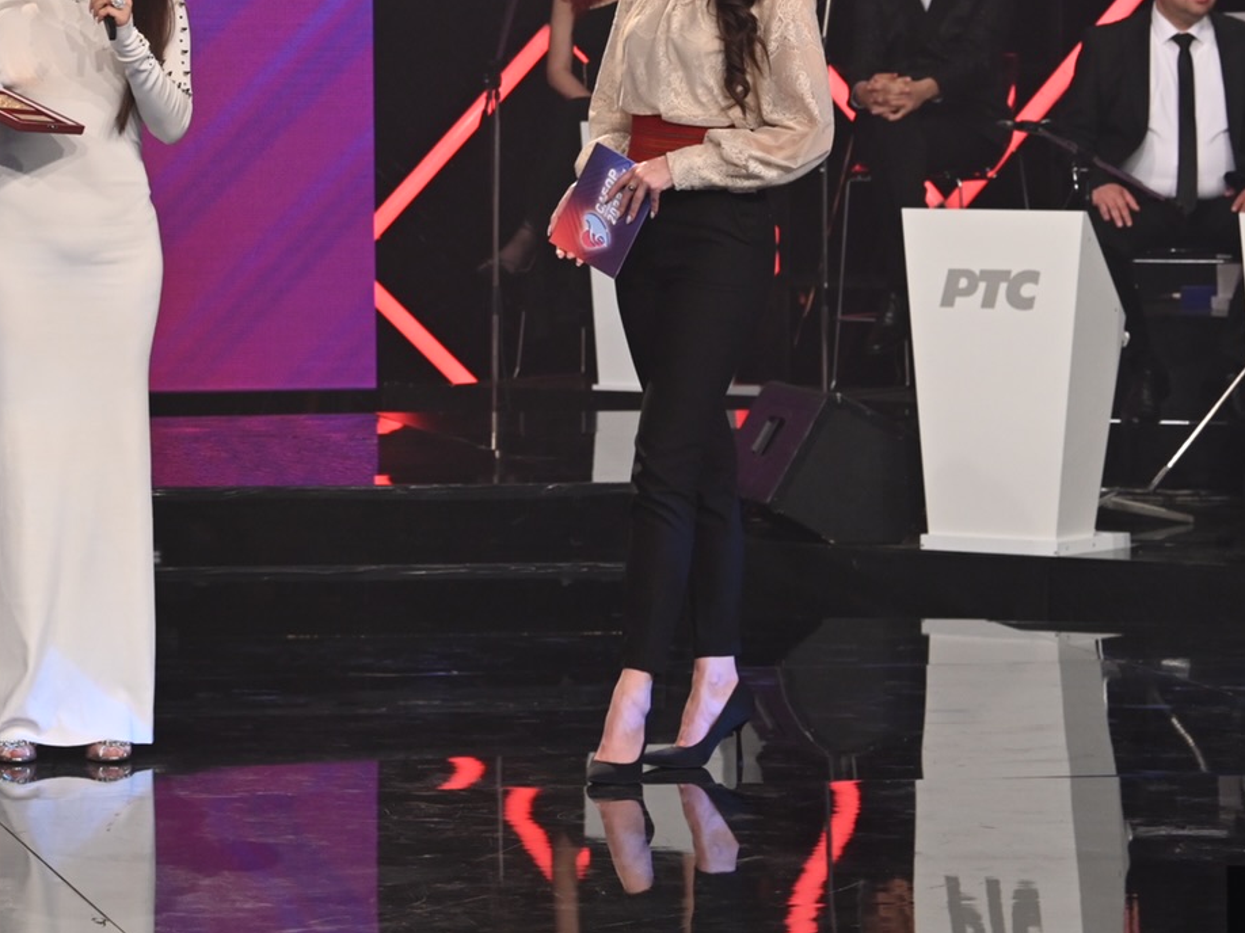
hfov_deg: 11.6
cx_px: 37
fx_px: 6077
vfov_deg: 8.7
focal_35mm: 169
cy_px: -100
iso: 1250
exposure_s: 1/200
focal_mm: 70
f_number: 5
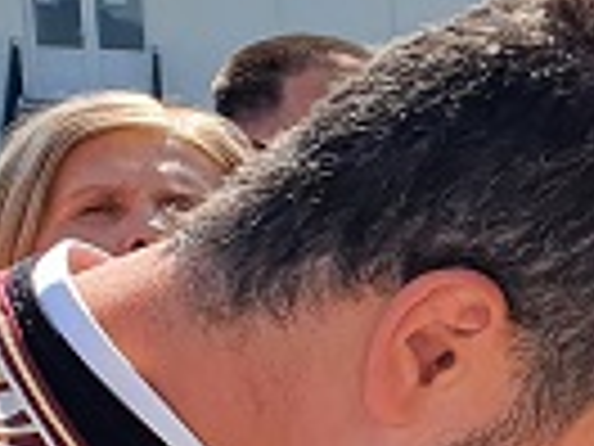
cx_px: 1750
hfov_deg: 9.8
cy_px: 730
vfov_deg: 9.1
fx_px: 2694
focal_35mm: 157
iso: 50
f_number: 2.4
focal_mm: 4.32
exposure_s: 1/848
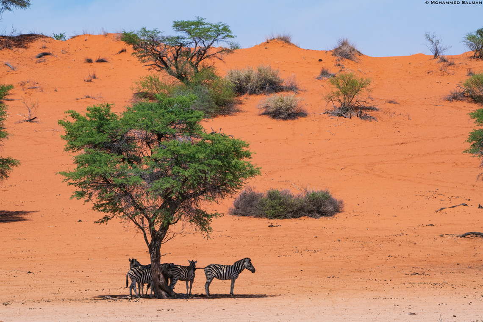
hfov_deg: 7.4
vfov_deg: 4.9
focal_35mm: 280
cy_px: 161
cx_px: 242
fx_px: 3756
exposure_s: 1/640
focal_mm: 280
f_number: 20
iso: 1250
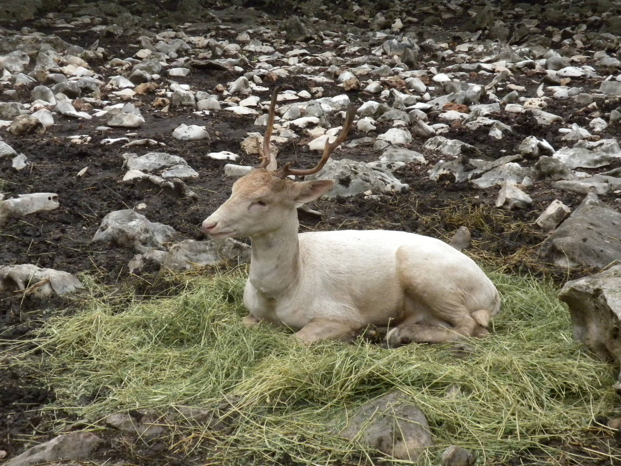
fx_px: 1292
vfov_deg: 20.4
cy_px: 233
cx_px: 310
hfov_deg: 27.0
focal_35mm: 72
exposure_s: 1/394
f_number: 5
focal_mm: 12.7
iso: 400
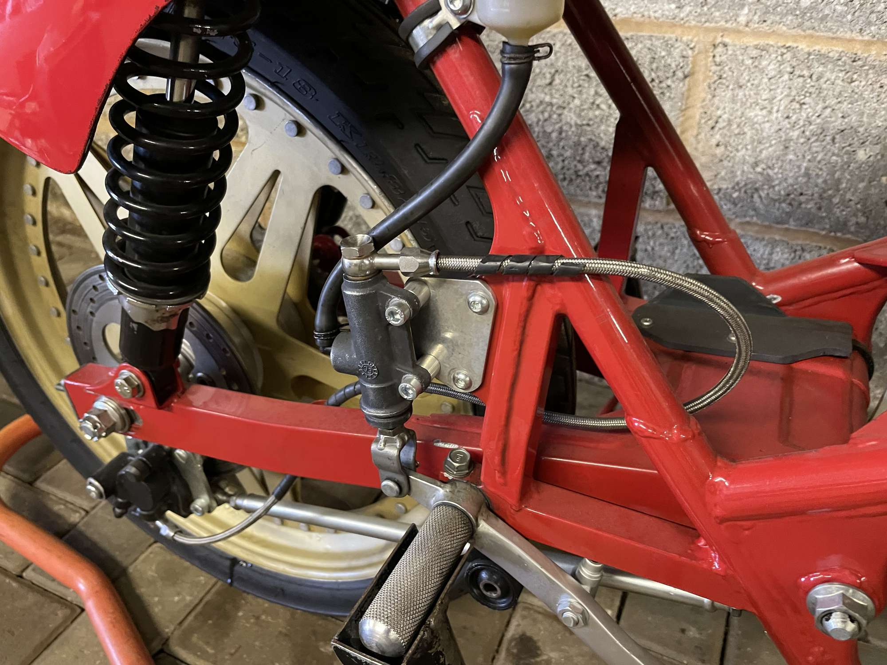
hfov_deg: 67.3
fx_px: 666
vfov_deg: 53.1
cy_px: 332
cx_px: 444
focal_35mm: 26
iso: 500
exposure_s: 1/25
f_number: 1.6
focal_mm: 4.2
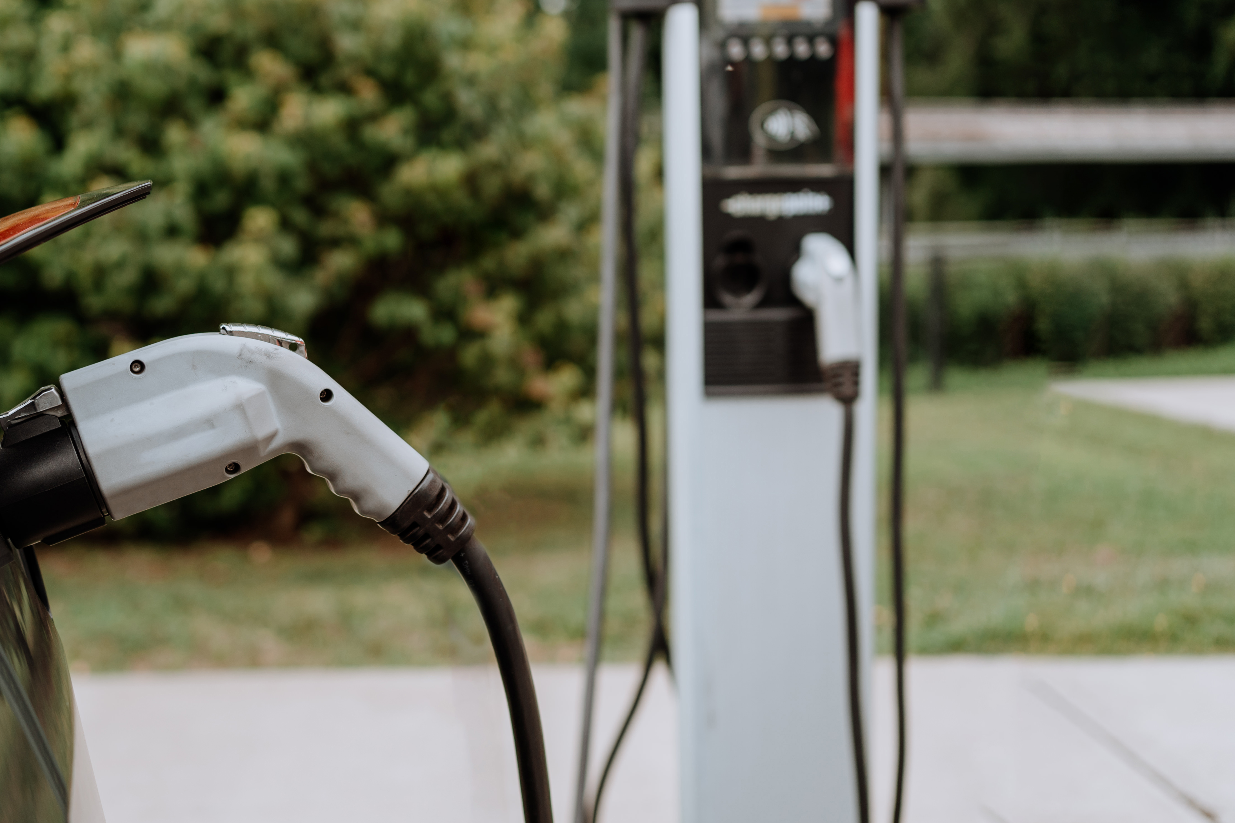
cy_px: 322
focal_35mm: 46
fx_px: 1578
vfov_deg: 29.2
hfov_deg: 42.3
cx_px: 437
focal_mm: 35
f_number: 2.8
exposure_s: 1/500
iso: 200
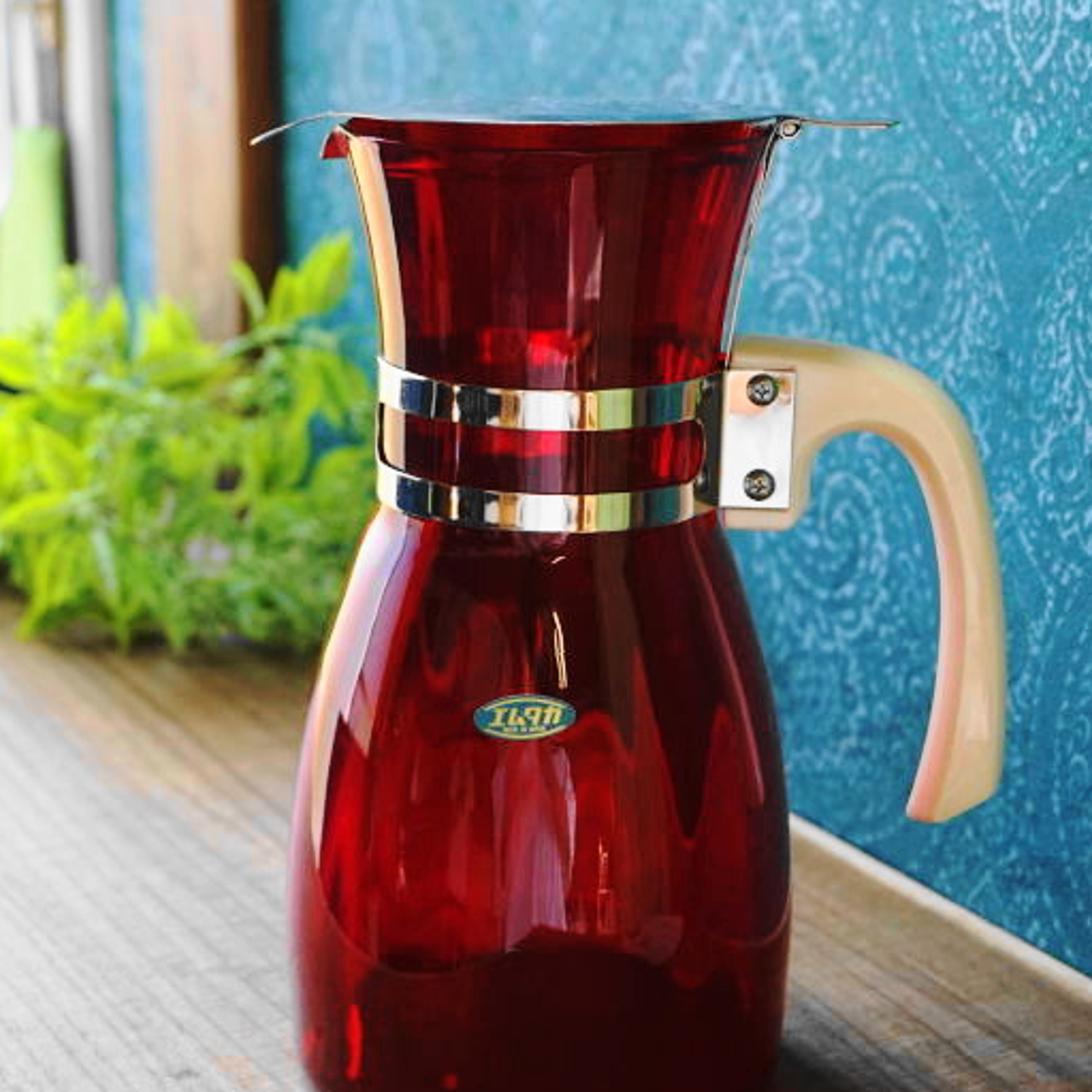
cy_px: 544
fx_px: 2629
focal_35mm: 74
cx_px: 546
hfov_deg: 23.5
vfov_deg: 23.5
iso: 800
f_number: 5.6
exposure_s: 1/160
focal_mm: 37
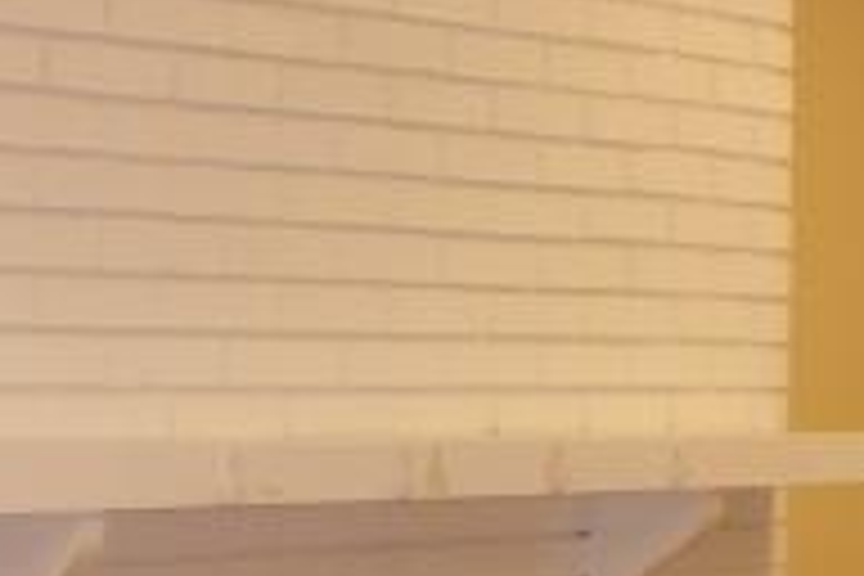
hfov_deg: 15.4
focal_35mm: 132
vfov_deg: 10.2
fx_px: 3168
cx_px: 680
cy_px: 675
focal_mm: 6.3
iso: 100
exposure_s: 1/100
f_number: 3.1
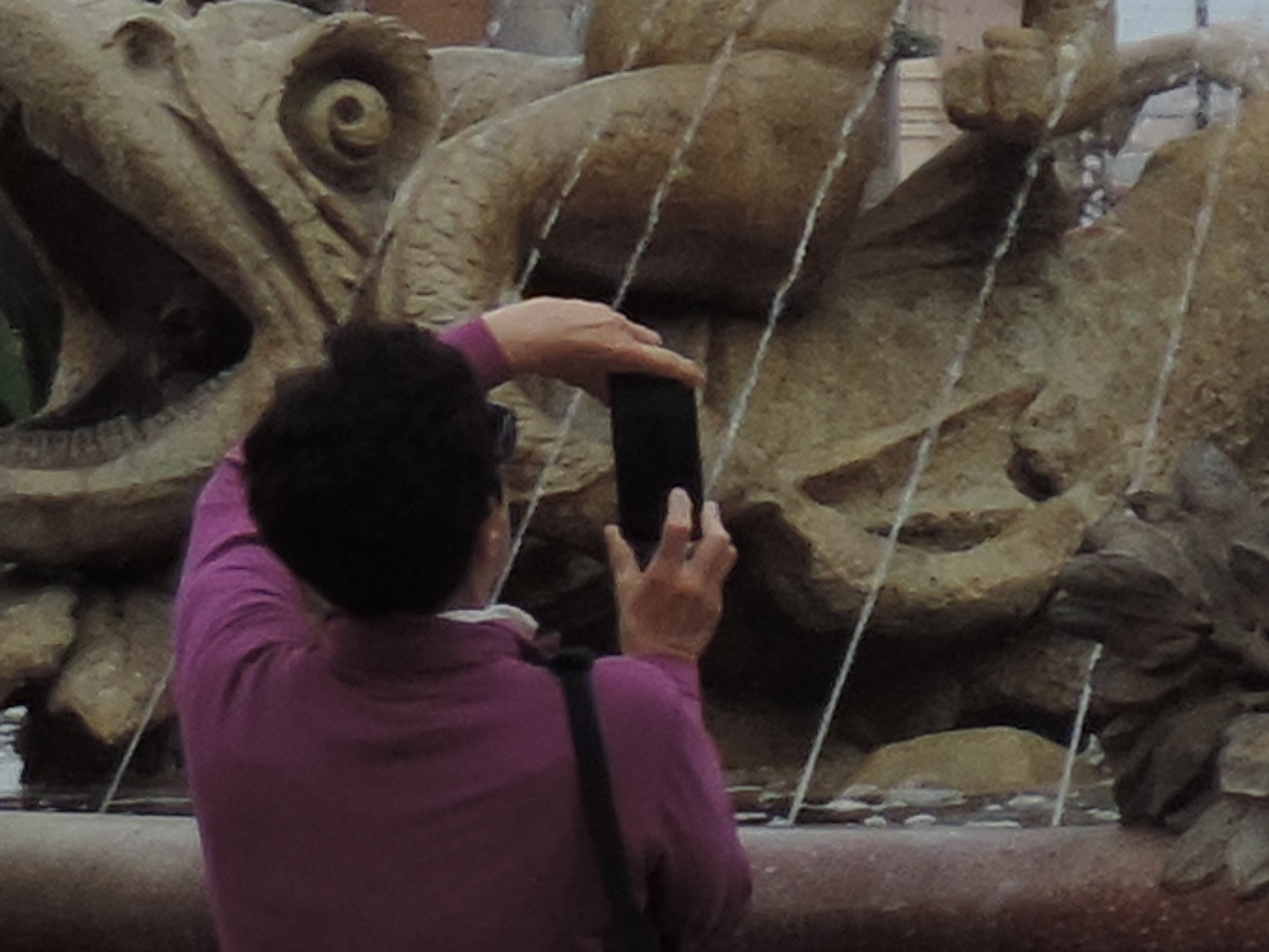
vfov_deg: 3.7
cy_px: -857
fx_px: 14517
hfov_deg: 4.9
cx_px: 2670
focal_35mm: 396
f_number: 3.7
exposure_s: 1/400
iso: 80
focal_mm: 9.8
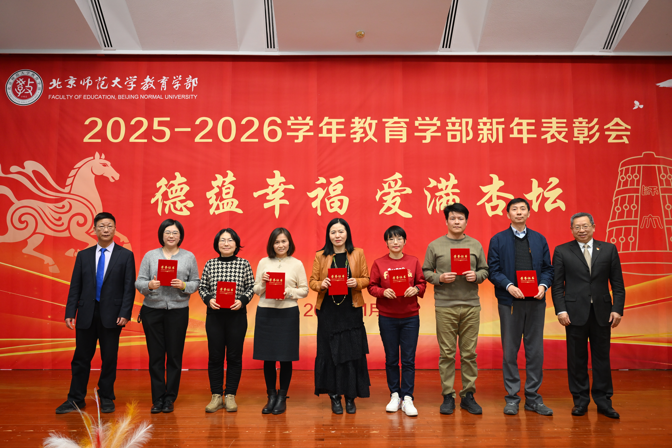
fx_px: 560
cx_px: 336
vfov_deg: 43.6
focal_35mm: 30
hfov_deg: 61.9
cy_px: 224
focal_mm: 30
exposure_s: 1/160
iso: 1250
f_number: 3.5
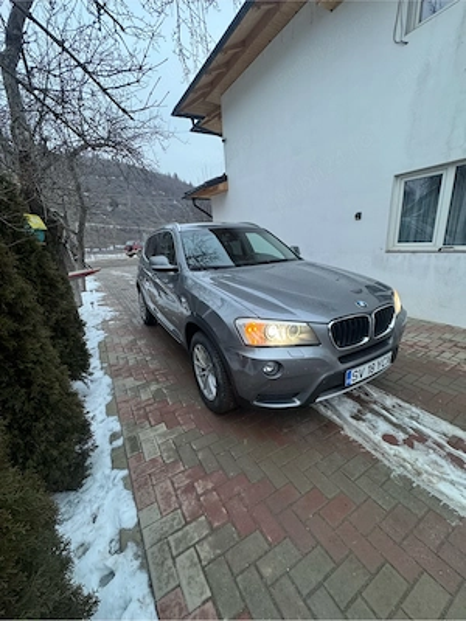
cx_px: 233
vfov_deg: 102.1
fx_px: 251
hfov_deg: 85.7
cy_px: 310
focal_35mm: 14
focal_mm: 2.22
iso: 200
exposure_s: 1/84
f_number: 2.2
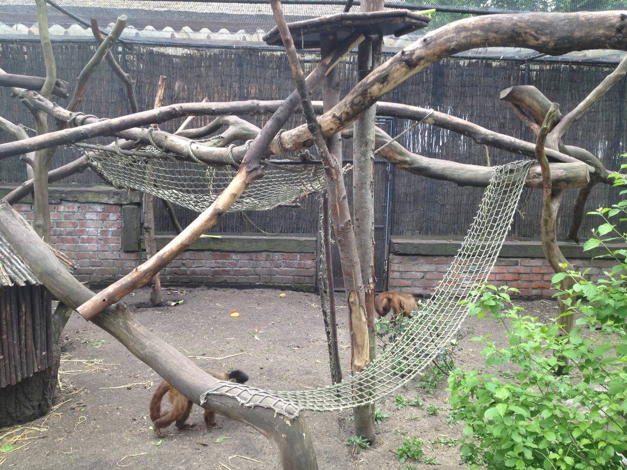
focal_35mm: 35
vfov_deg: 40.7
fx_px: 634
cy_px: 235
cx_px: 314
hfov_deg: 52.6
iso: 50
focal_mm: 4.28
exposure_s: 1/120
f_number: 2.4
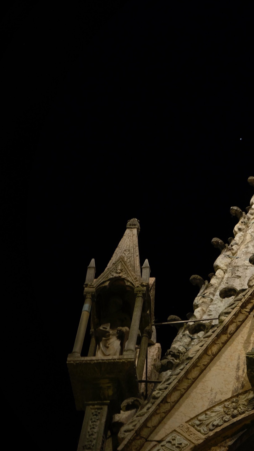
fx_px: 1233
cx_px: 320
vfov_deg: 20.7
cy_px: 224
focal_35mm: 103
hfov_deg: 11.5
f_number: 5.6
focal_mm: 43.4
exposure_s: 1/2.6
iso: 800
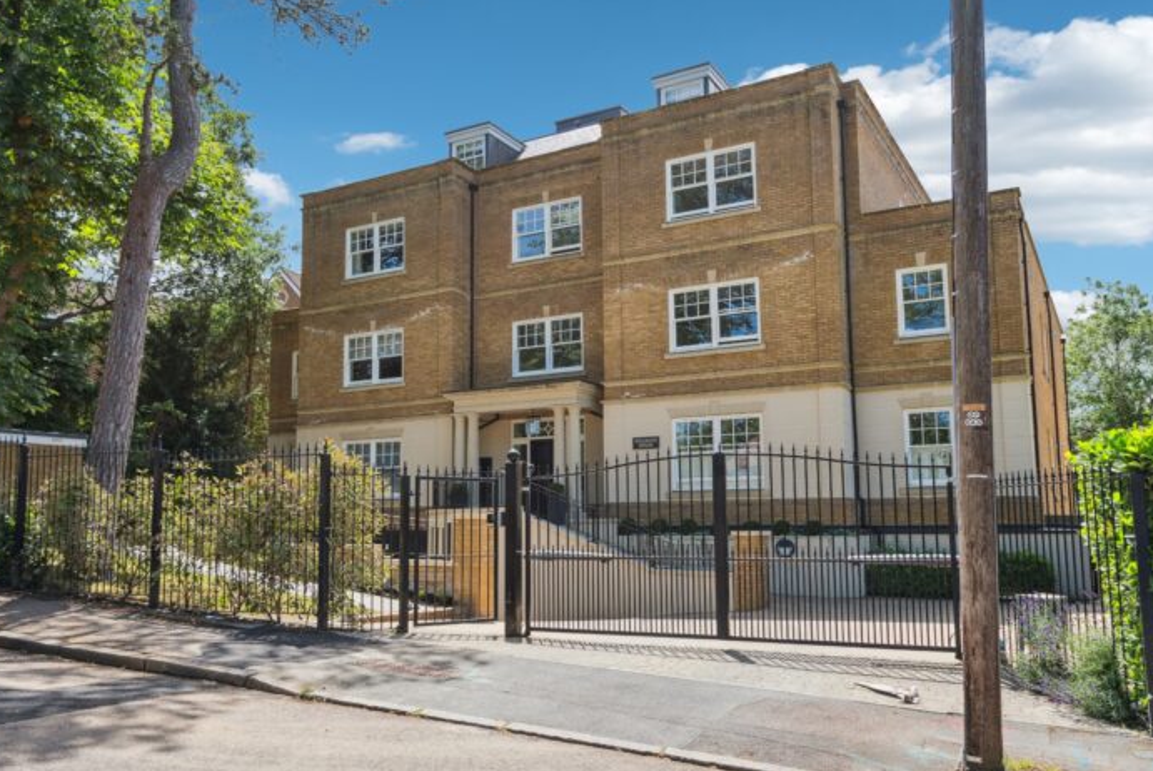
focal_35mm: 30
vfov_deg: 43.7
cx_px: 539
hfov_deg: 61.8
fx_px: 962
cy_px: 411
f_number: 5.6
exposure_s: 1/1000
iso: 640
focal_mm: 27
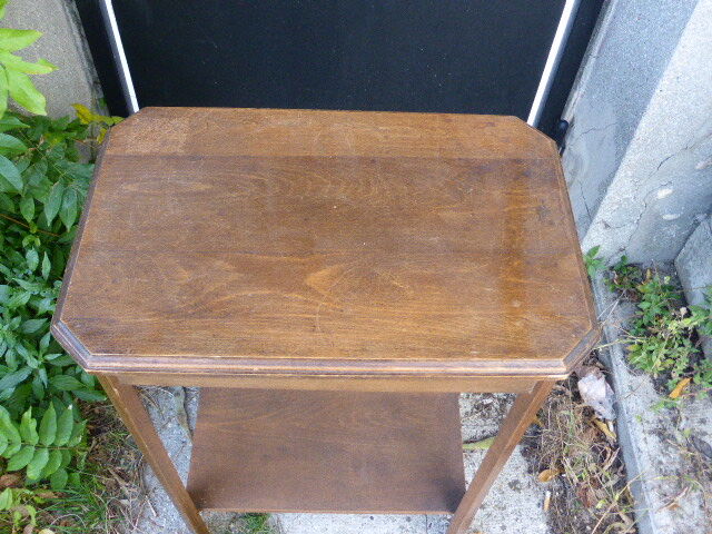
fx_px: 720
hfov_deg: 52.6
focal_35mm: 35
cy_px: 267
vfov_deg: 40.7
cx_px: 356
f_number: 3.7
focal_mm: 6.1
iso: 500
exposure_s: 1/125
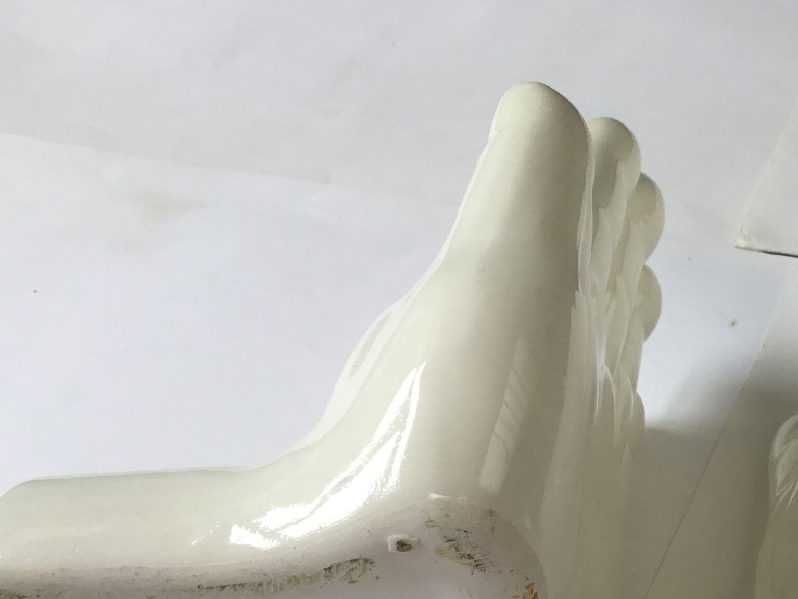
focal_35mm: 66
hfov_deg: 28.2
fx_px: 1522
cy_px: 526
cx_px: 732
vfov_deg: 21.8
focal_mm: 3.3
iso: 25
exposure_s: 1/109
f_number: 2.4
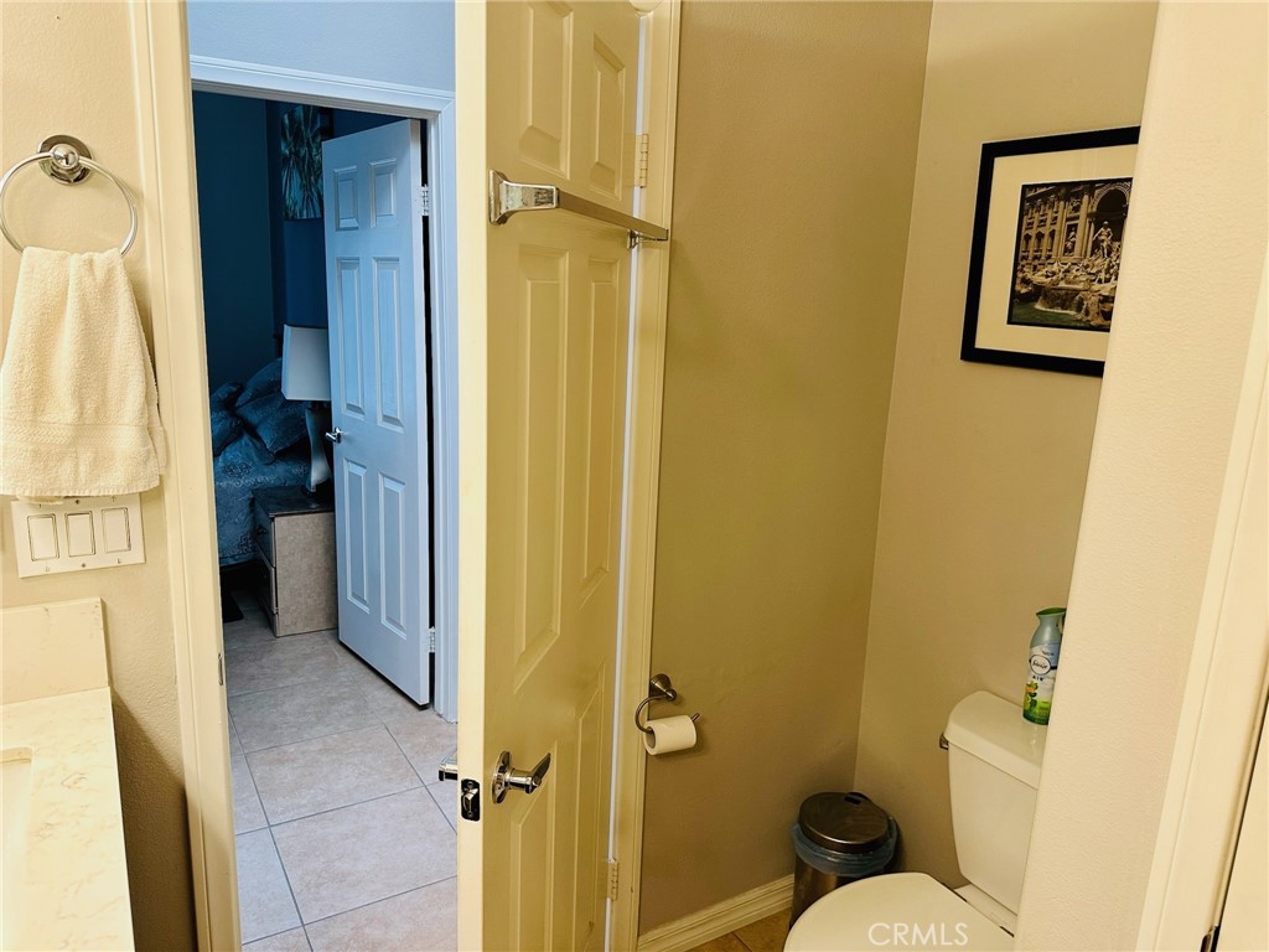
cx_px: 634
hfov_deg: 71.6
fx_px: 880
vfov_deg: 56.8
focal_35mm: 24
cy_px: 476
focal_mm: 6.86
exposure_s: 1/60
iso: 125
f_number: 1.78
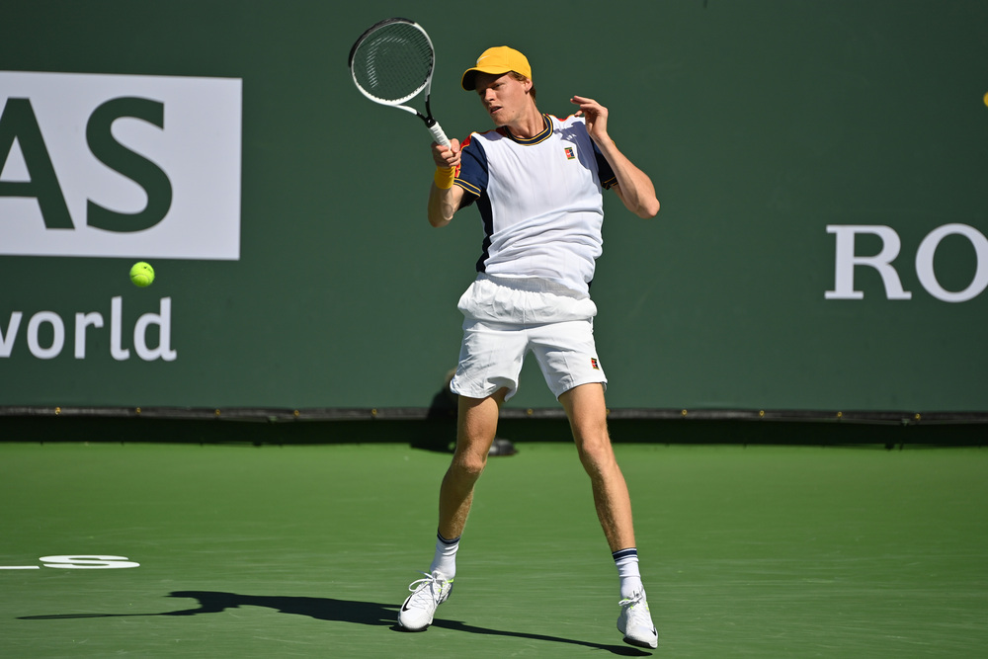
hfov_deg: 5.2
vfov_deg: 3.4
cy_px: 330
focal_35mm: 400
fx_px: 10979
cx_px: 494
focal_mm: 400
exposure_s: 1/5000
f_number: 4
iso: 200
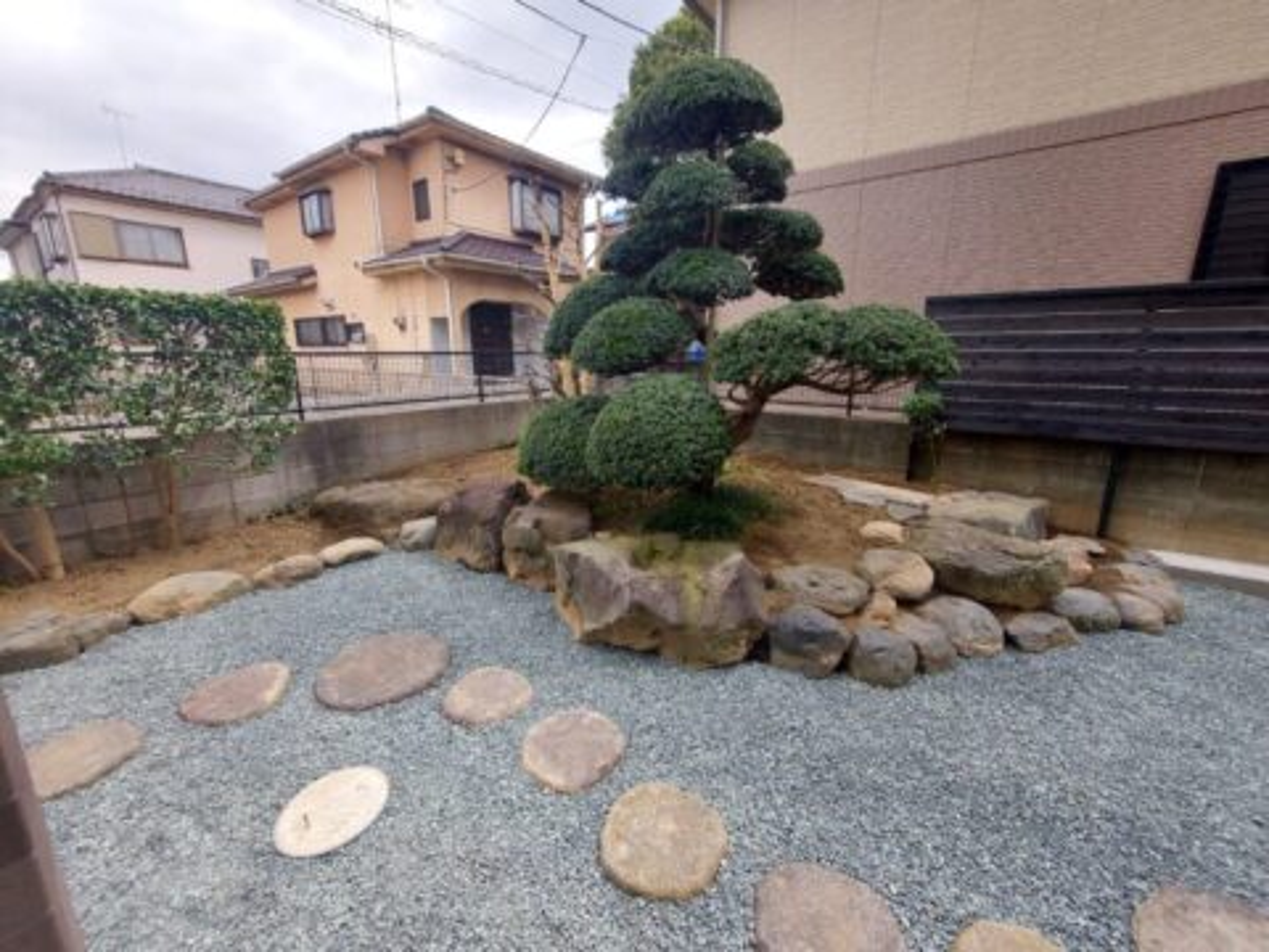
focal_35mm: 13
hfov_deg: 106.2
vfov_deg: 89.9
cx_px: 634
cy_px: 476
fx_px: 477
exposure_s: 1/255
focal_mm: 1.74
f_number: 2.2
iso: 50
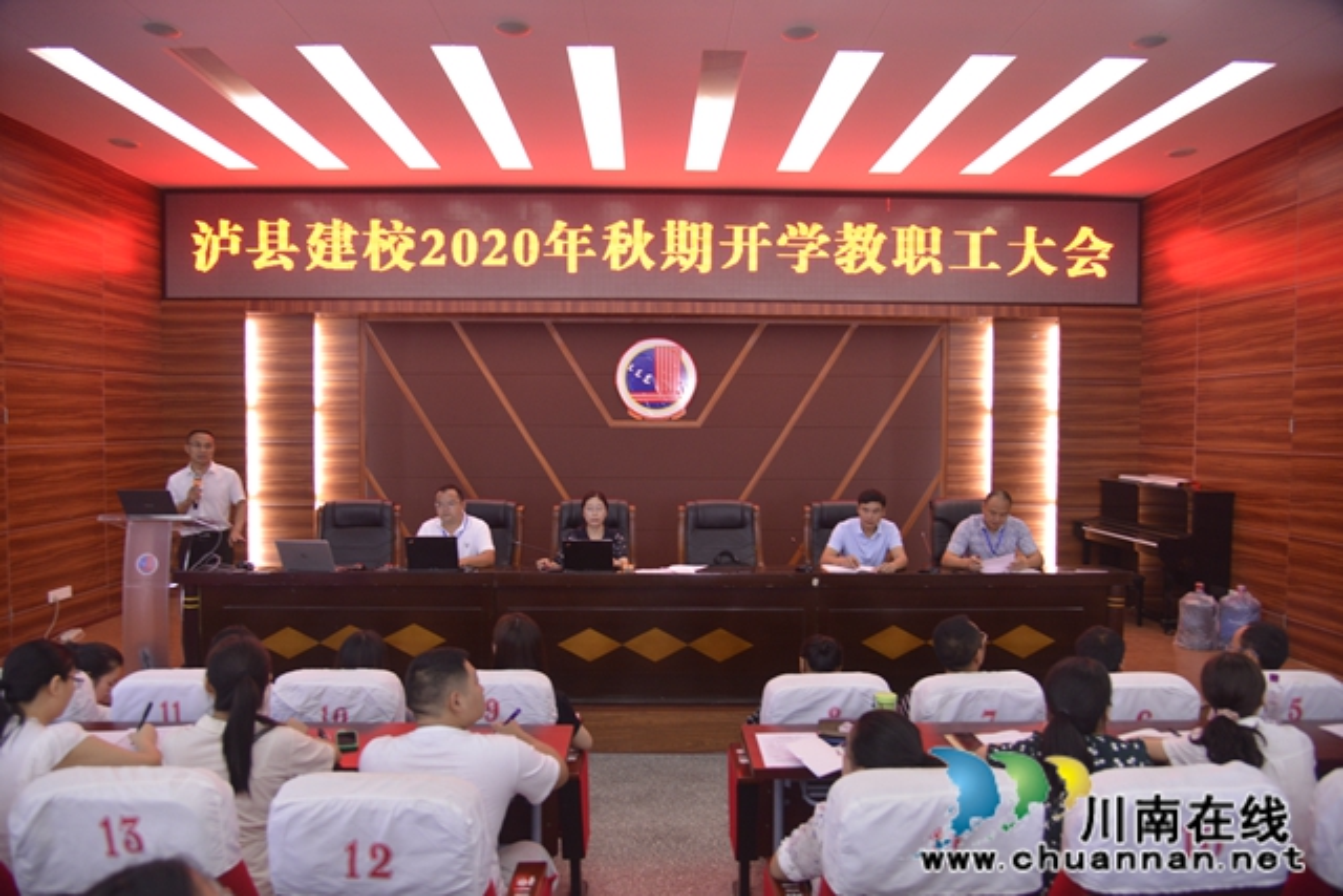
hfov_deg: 73.7
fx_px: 895
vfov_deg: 53.2
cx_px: 672
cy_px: 448
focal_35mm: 24
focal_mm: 24
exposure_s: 1/40
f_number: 4
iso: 1600
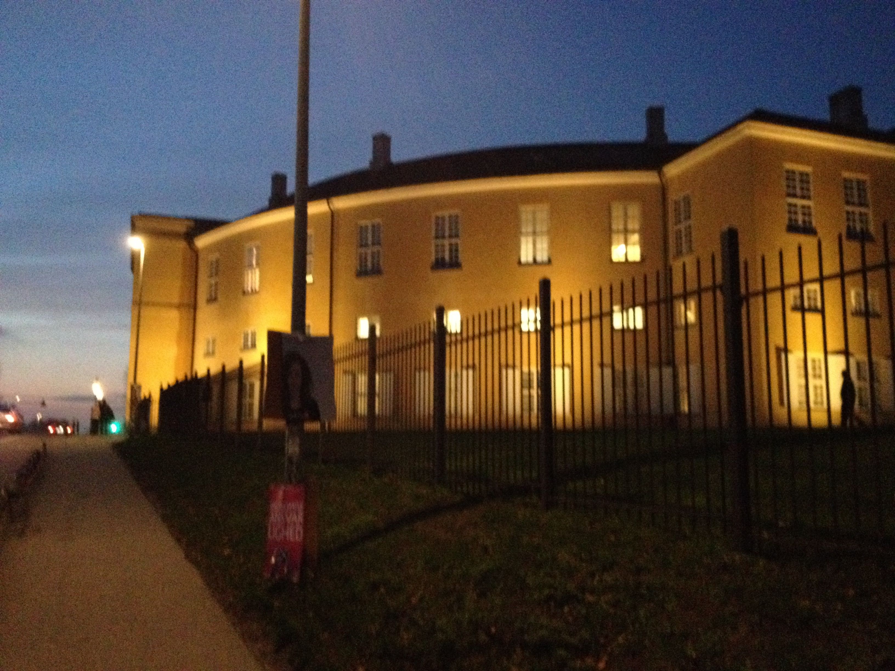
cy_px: 336
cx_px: 448
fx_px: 905
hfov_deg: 52.6
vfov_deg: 40.7
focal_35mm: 35
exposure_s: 1/15
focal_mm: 4.28
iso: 800
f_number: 2.4
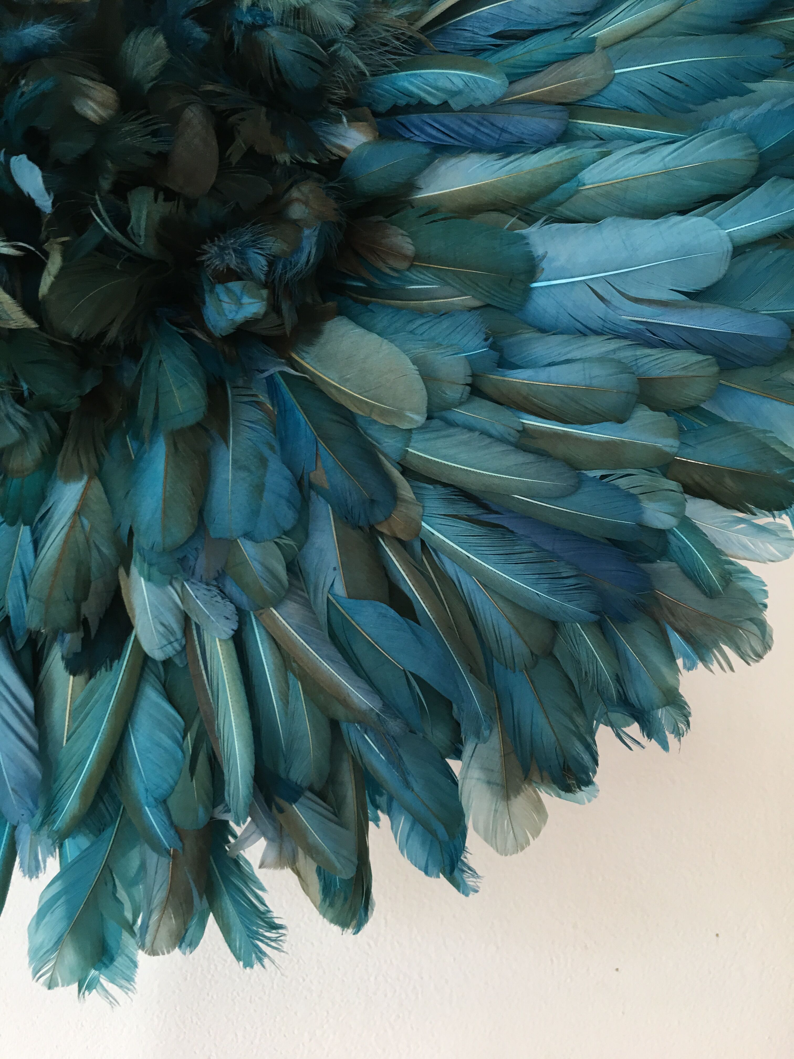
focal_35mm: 29
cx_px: 397
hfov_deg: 48.2
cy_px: 530
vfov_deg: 61.7
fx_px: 887
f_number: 2.2
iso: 32
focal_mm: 4.15
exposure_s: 1/17
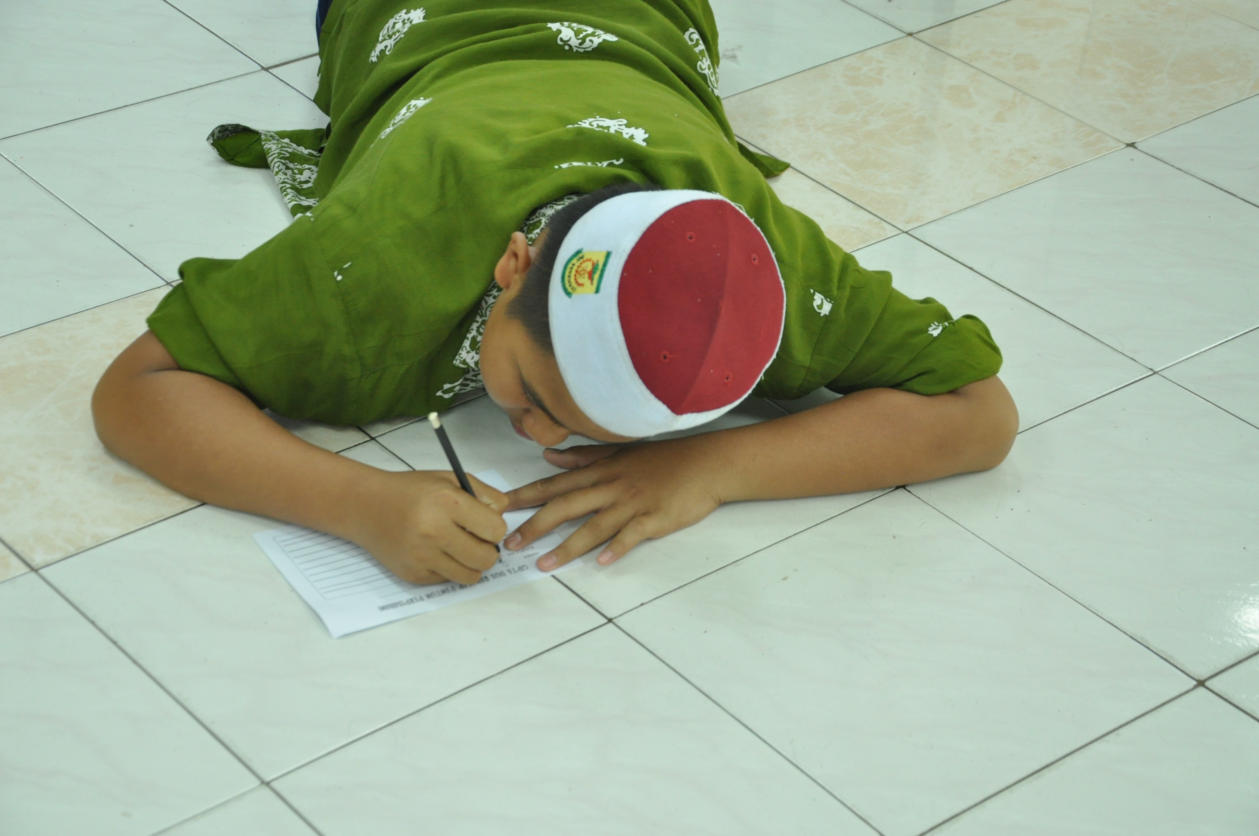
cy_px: 418
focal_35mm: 78
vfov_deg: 17.4
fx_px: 2724
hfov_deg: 26.0
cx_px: 630
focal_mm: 52
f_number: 5
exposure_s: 1/25
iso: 1000
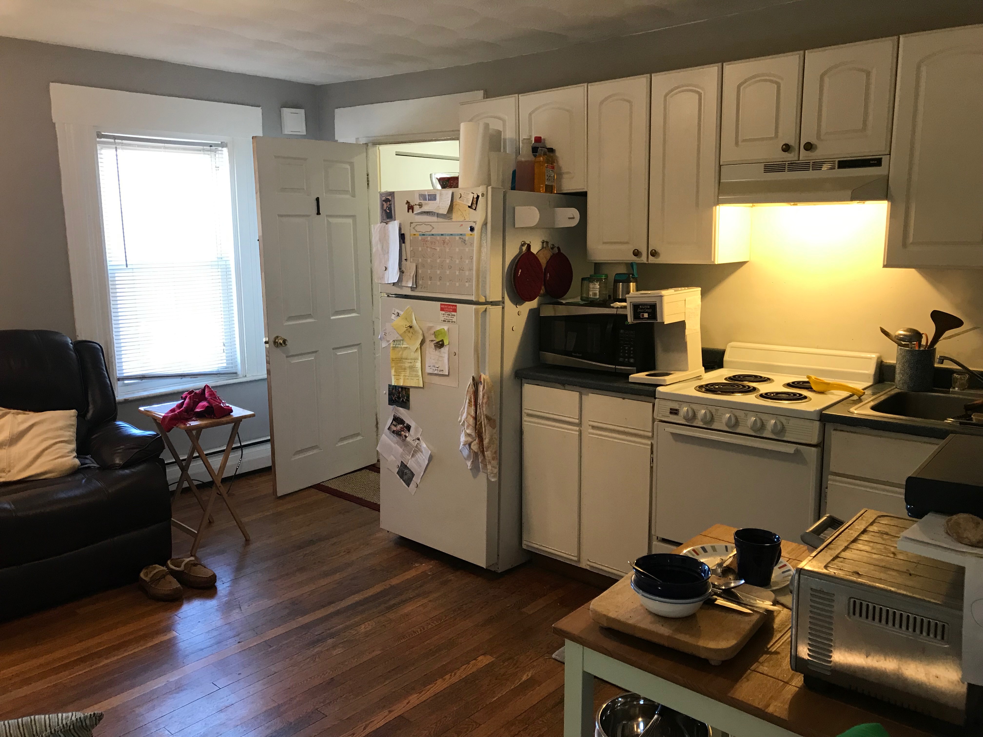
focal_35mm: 28
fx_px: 795
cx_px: 492
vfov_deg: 49.7
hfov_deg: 63.4
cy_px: 368
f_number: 1.8
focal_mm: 3.99
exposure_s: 1/24
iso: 40
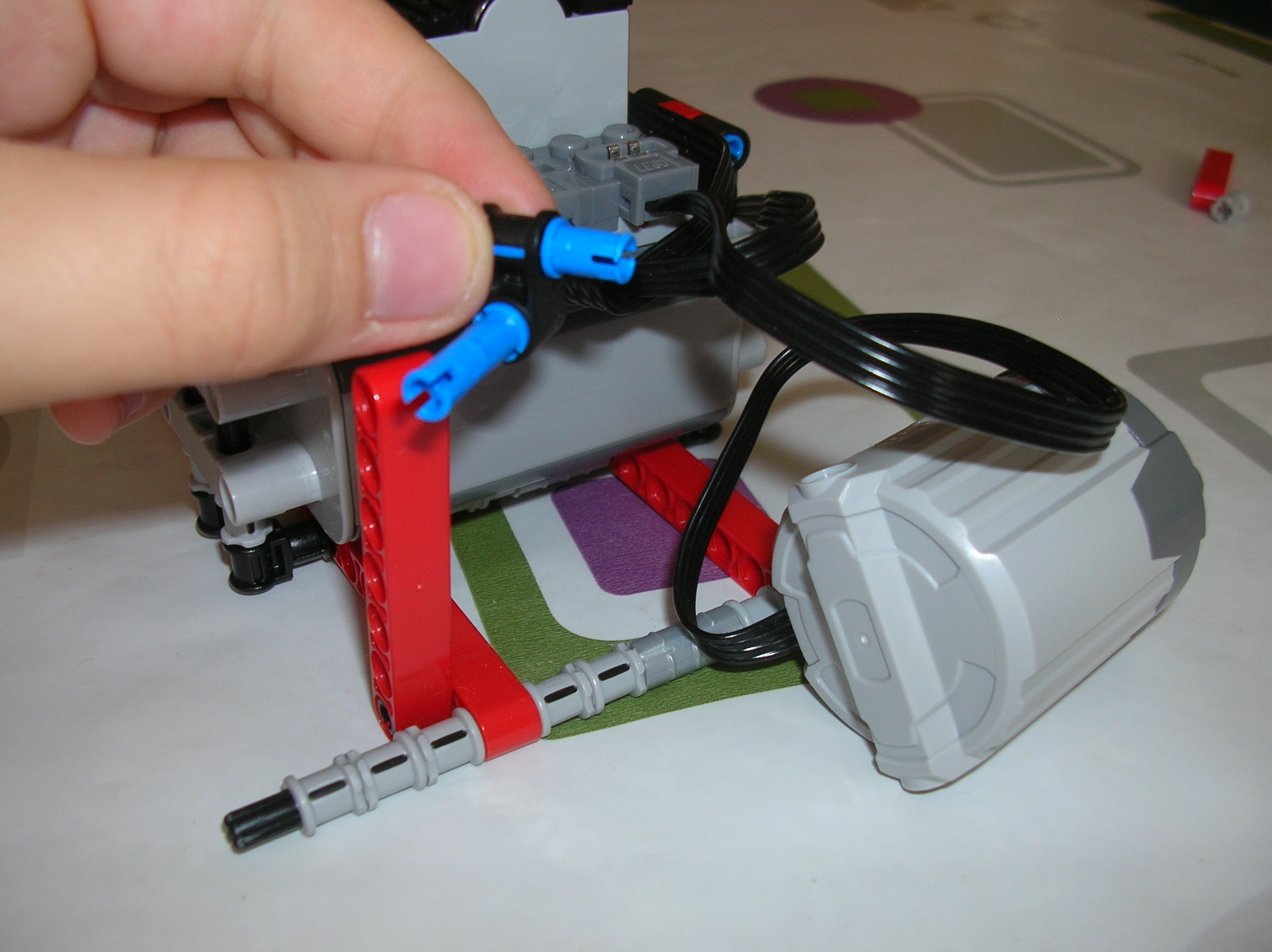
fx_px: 1285
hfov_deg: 52.7
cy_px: 476
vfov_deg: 40.6
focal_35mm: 35
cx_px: 636
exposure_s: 1/60.1
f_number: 2.8
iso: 50
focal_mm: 5.8
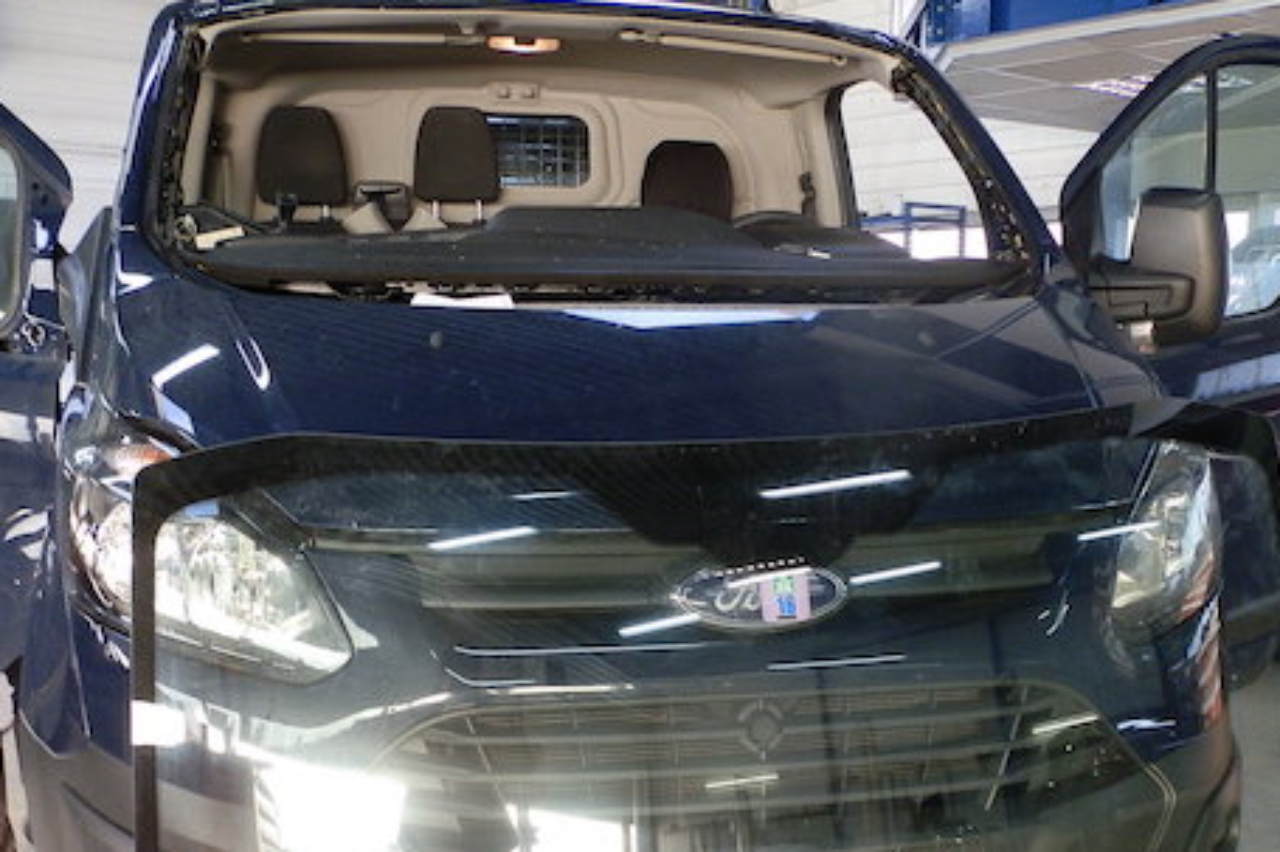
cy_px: 621
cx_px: 667
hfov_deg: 47.4
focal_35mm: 41
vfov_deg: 32.1
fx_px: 1457
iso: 200
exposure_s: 1/30
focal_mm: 5
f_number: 3.1
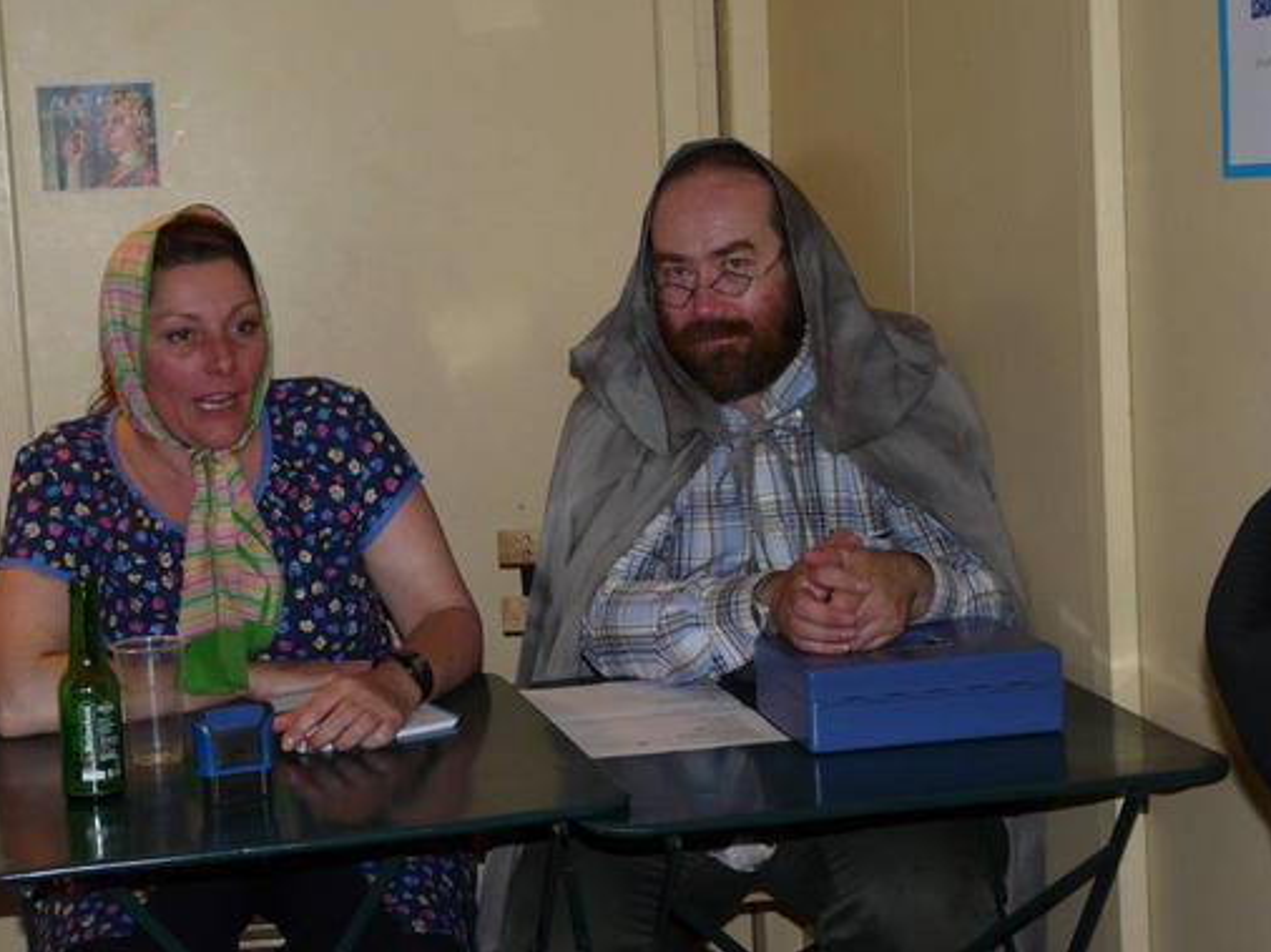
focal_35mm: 62
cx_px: 472
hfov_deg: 31.1
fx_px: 2275
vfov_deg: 23.6
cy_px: 432
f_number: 3.2
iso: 100
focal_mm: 8.1
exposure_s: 1/40
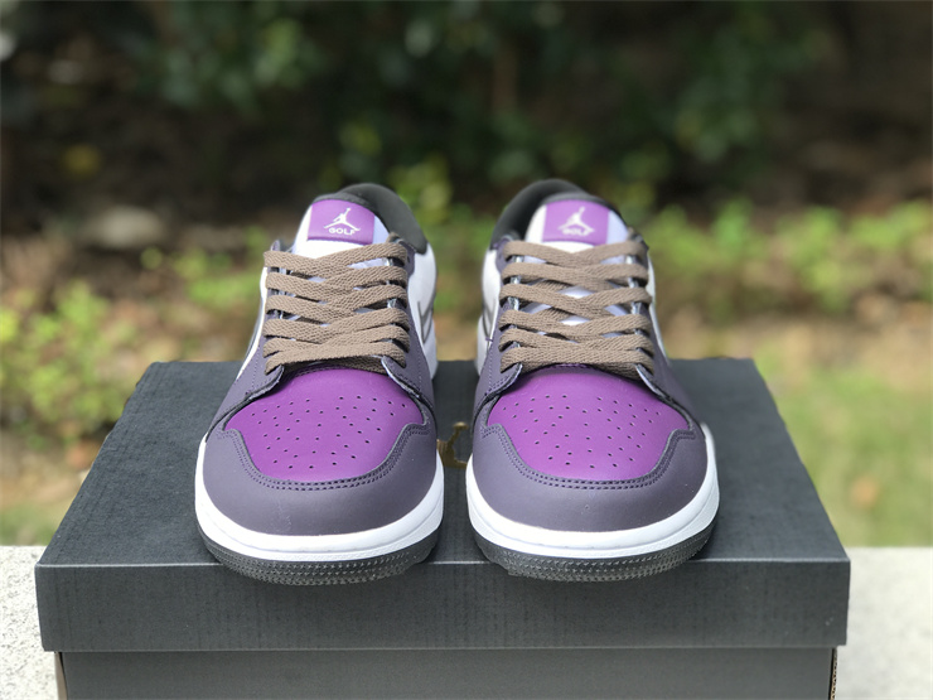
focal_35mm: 57
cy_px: 350
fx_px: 1536
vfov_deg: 25.7
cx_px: 466
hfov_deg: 33.8
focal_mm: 6.6
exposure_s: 1/110
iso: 20
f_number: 2.8
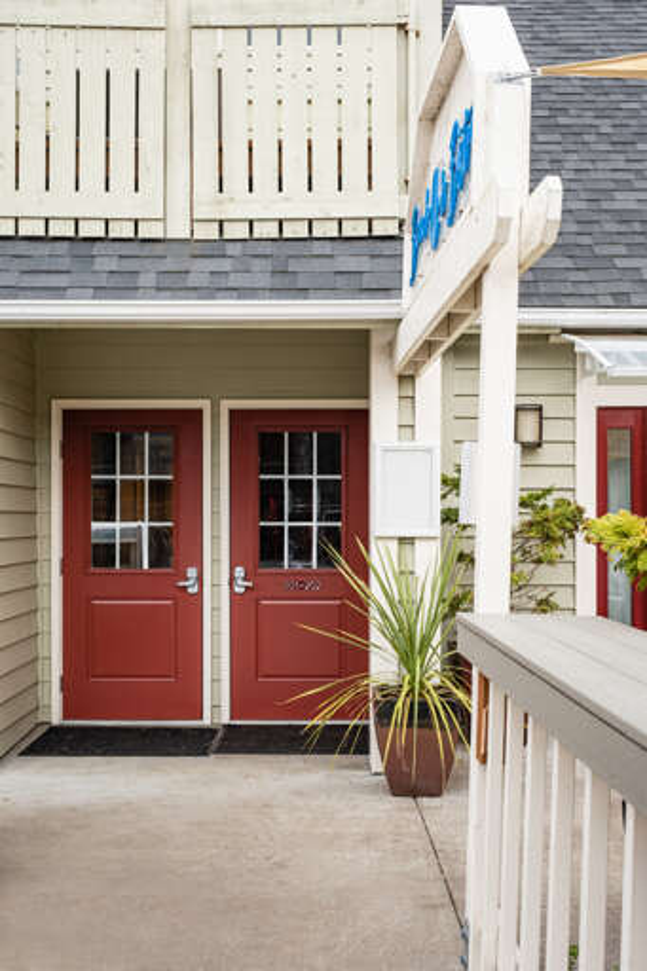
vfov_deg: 53.1
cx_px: 324
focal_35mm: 36
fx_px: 971
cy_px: 486
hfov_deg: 36.8
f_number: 6.4
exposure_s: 1/60
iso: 250
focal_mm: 24.2
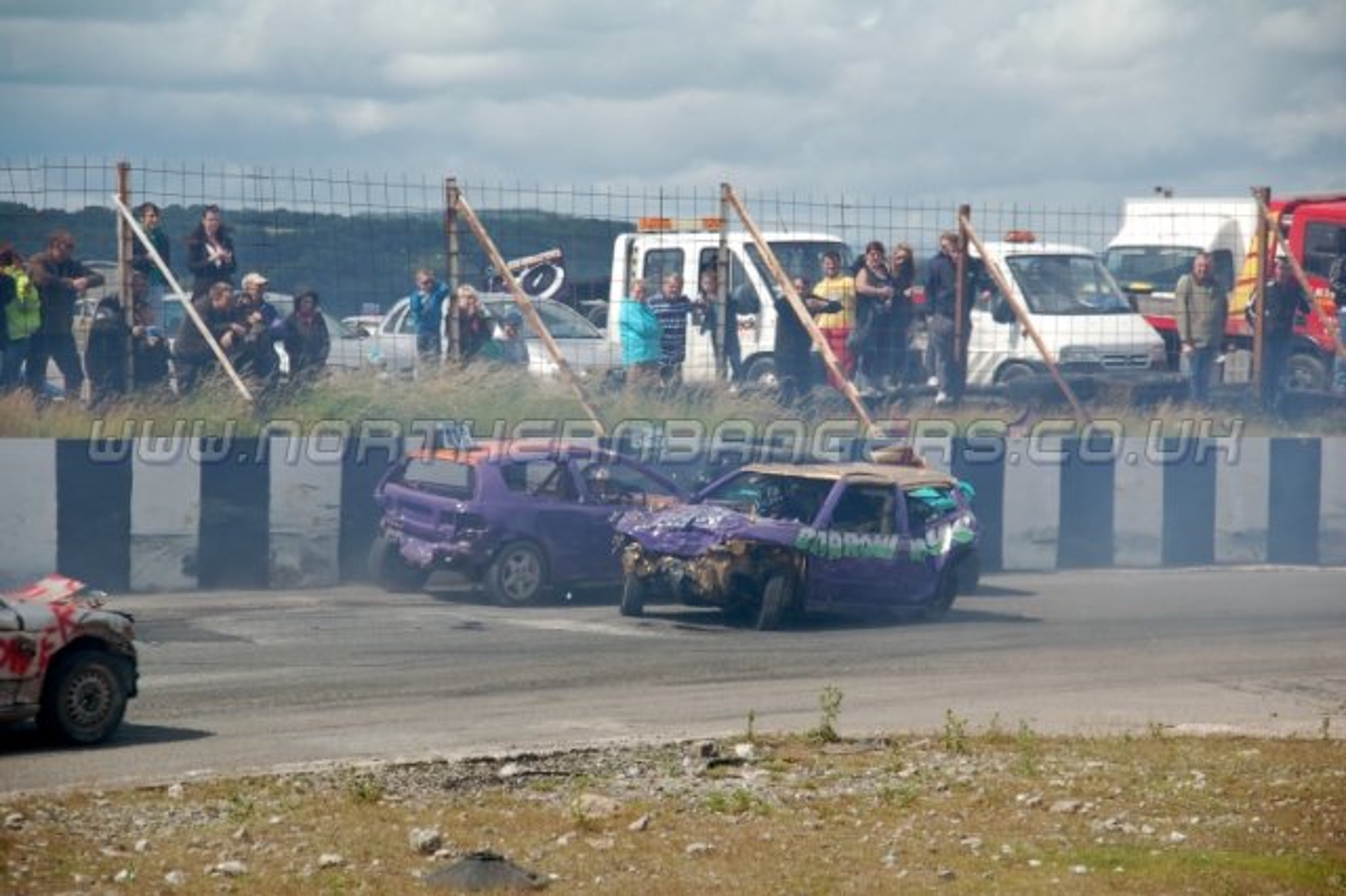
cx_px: 673
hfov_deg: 14.4
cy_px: 448
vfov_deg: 9.6
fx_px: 5325
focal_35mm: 142
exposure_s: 1/1000
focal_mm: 95
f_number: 5.6
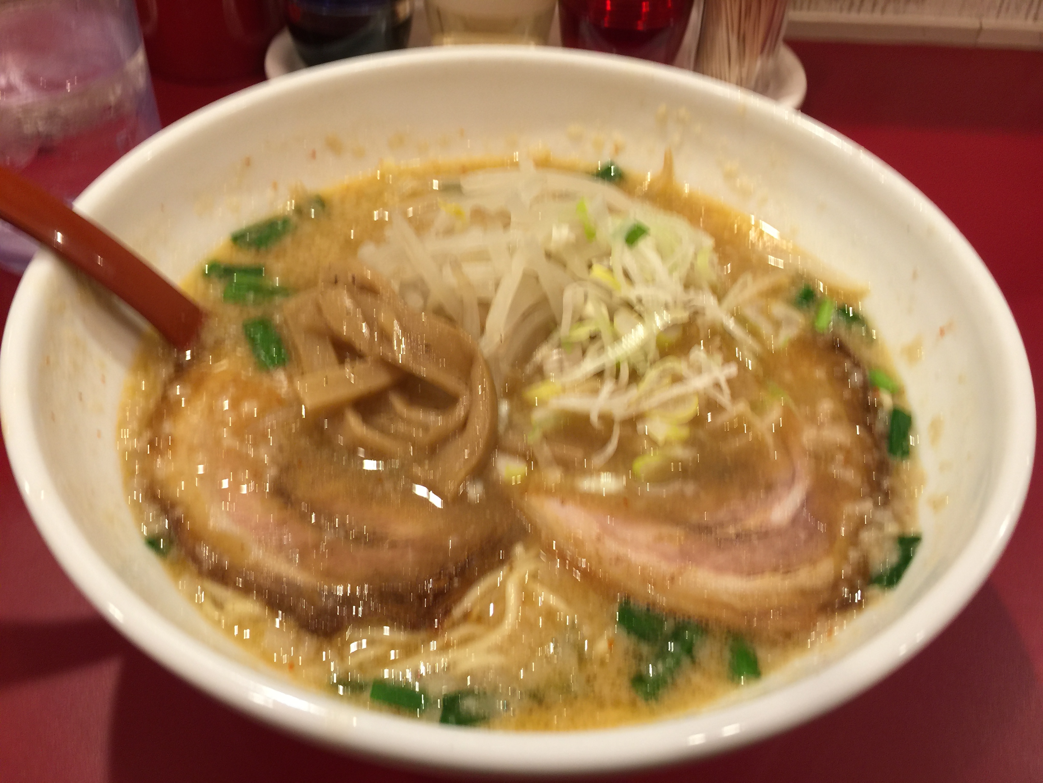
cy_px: 392
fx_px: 874
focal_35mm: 29
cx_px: 522
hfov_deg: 61.7
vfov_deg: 48.2
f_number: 2.2
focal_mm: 4.15
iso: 32
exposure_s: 1/15
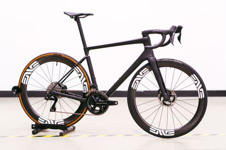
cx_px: 113
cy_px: 75
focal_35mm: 85
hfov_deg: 23.9
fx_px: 534
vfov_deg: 16.1
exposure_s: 1/100
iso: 320
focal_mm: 85
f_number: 2.8
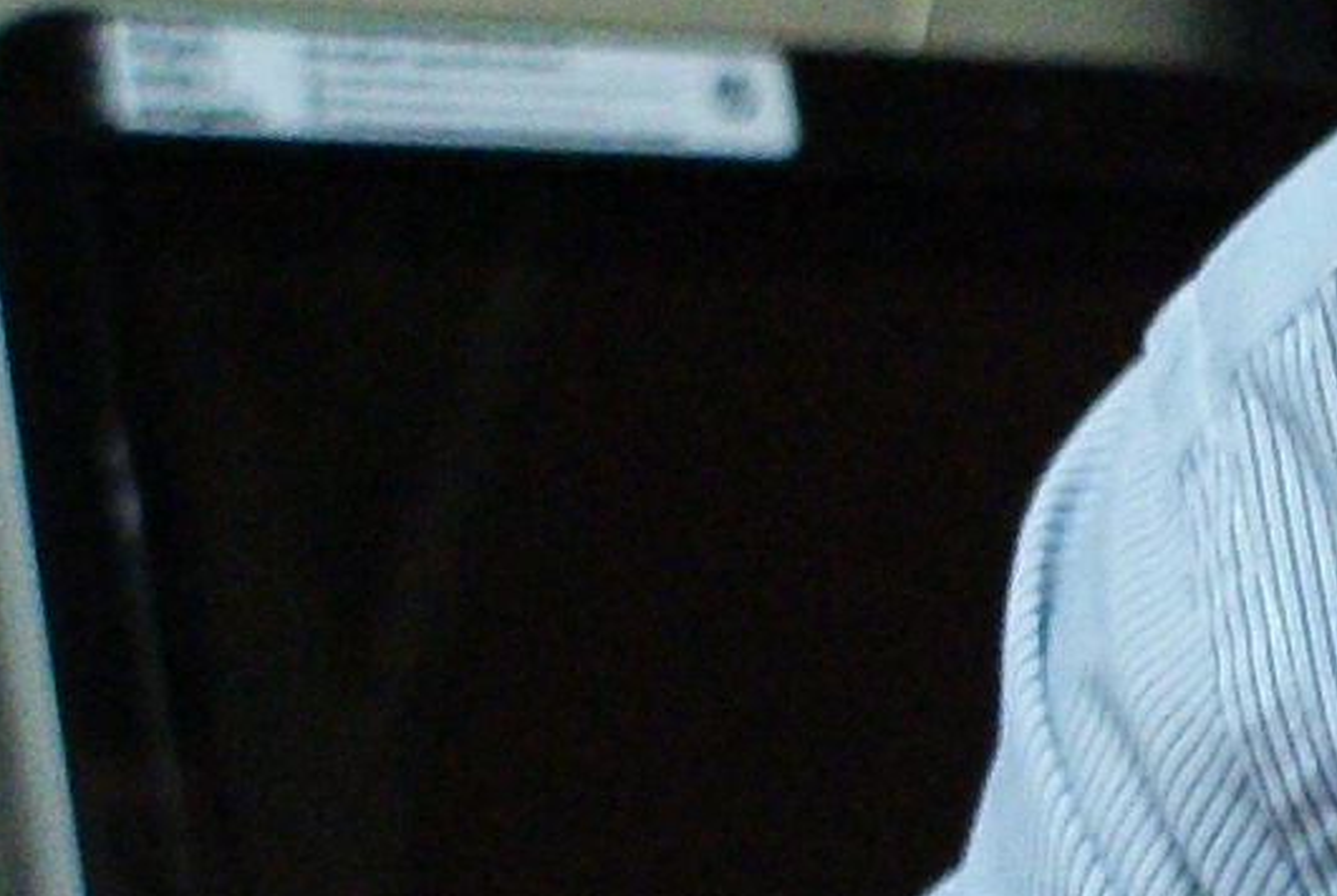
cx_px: 2881
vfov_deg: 6.3
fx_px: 8145
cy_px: 954
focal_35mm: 219
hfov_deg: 8.7
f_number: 4
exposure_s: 1/25
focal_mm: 20
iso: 800
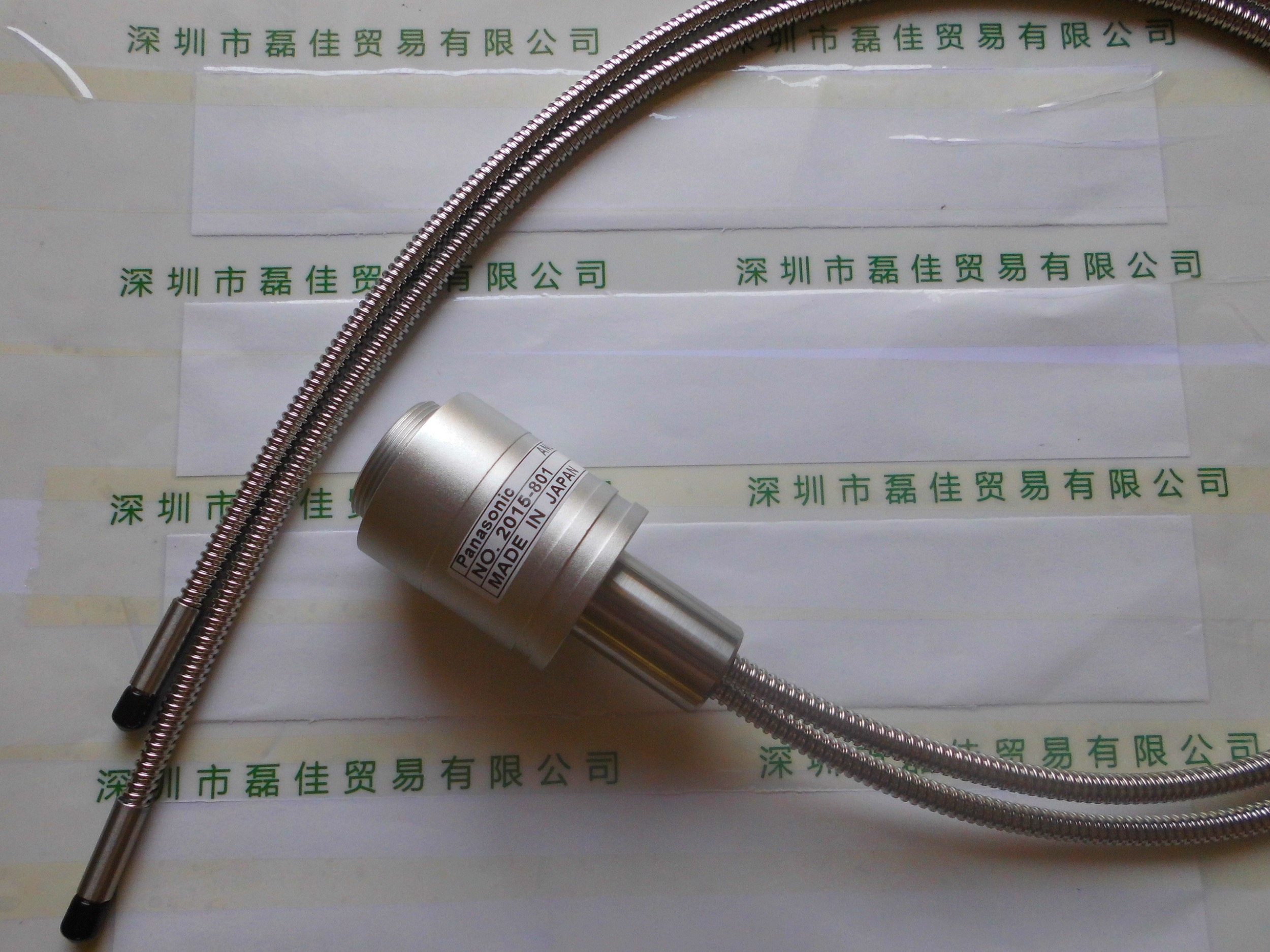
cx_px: 635
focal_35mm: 26
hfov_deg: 67.3
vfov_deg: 53.1
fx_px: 954
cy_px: 476
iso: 100
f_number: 3.2
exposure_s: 1/60
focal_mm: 4.6
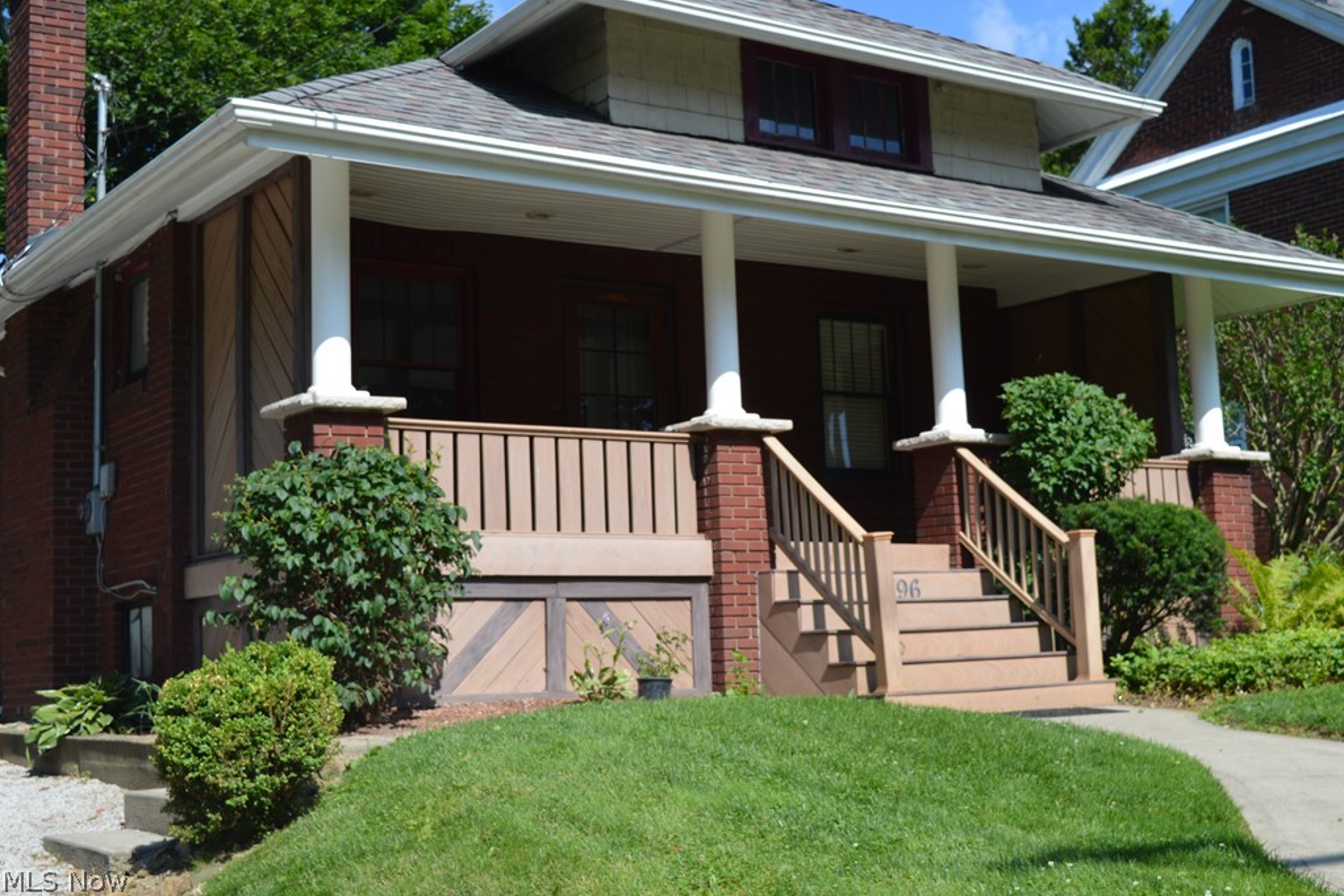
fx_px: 1904
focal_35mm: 51
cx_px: 708
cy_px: 426
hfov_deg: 38.9
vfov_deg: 26.5
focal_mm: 32
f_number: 8
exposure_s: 1/250
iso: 100
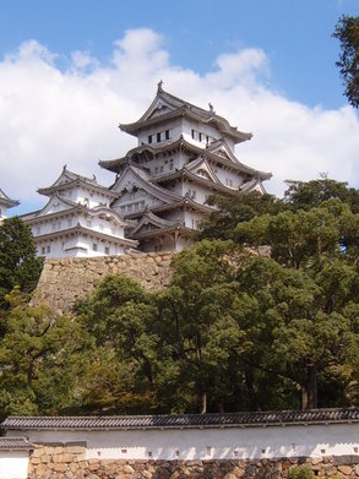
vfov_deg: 25.3
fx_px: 1065
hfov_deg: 19.1
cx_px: 159
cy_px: 305
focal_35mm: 77
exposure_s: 1/350
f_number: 6.6
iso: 63
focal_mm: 7.8
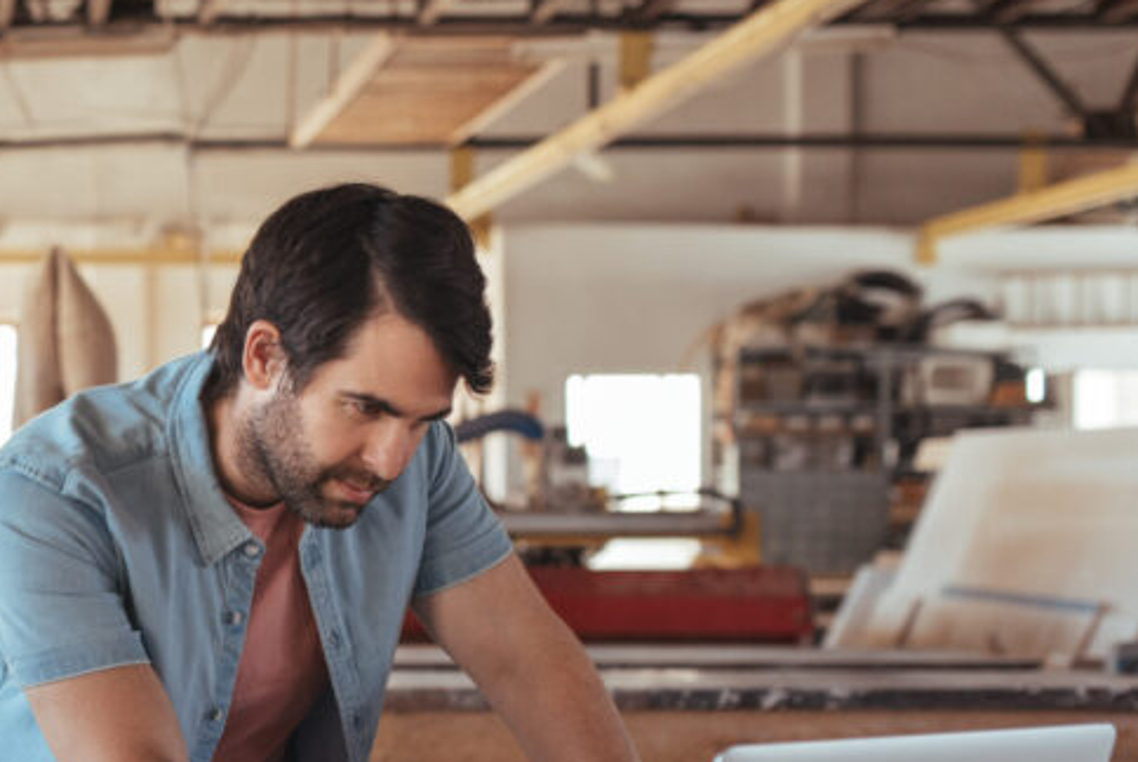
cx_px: -54
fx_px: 2342
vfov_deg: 18.4
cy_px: 508
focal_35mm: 74
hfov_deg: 25.7
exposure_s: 1/125
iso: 500
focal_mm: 35
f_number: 2.5
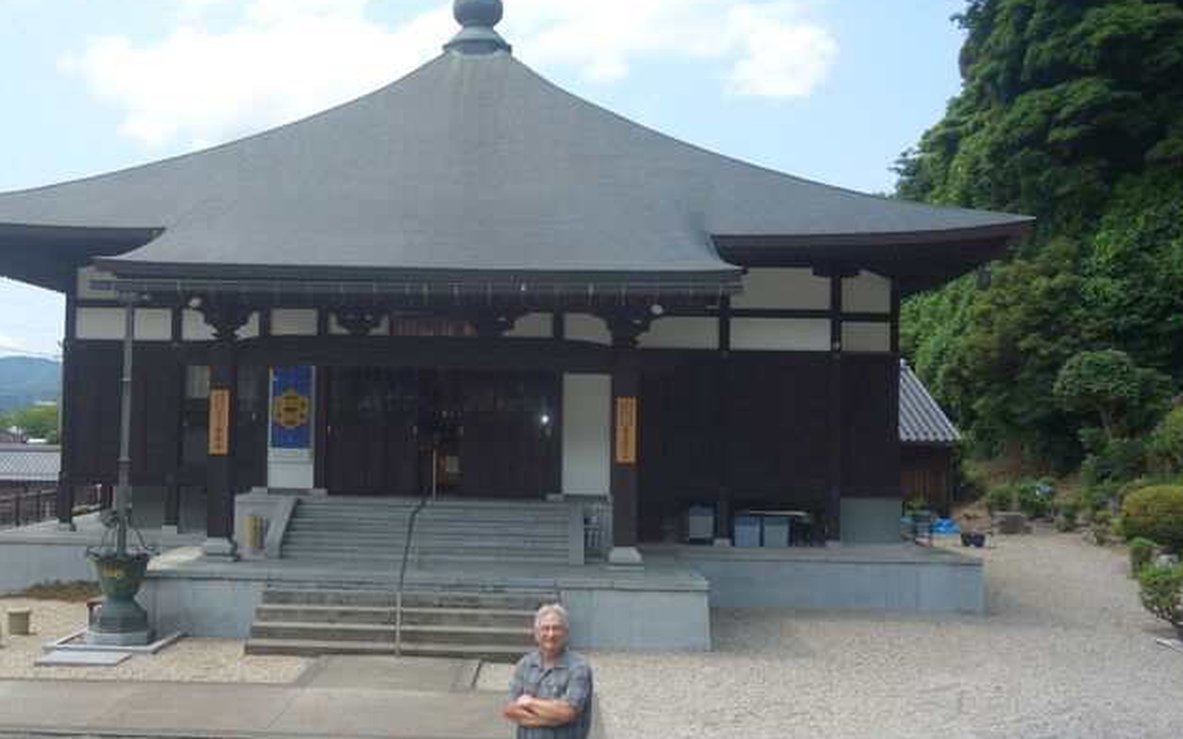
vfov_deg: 35.3
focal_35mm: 36
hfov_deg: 53.8
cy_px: 381
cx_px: 501
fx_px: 1160
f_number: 4
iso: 125
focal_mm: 10.4
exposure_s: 1/500
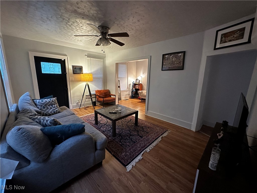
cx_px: 128
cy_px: 96
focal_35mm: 14
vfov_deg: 85.7
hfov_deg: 102.1
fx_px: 104
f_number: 2.2
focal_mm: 2.22
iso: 640
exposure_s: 1/60
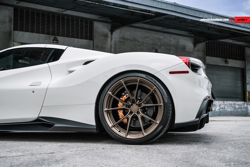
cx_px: 125
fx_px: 299
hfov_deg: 45.4
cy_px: 84
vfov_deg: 31.2
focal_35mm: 43
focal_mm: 43
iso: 100
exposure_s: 1/160
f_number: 5
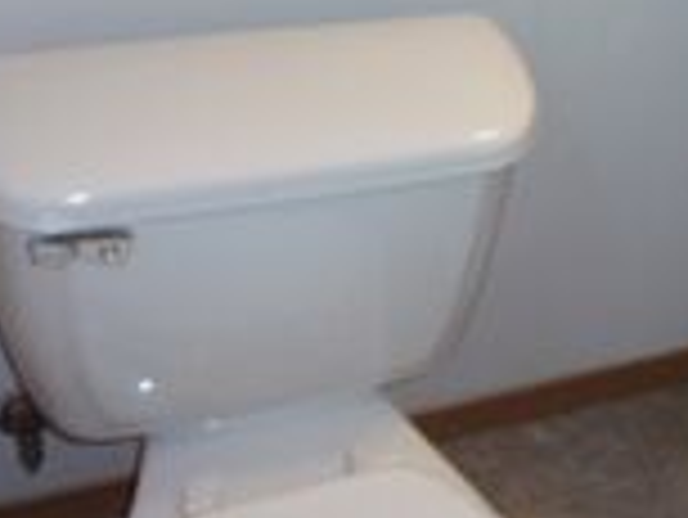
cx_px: 715
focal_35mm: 73
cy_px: -27
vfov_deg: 19.5
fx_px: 1452
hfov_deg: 25.2
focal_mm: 5.1
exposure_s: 1/34
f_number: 3.9
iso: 200
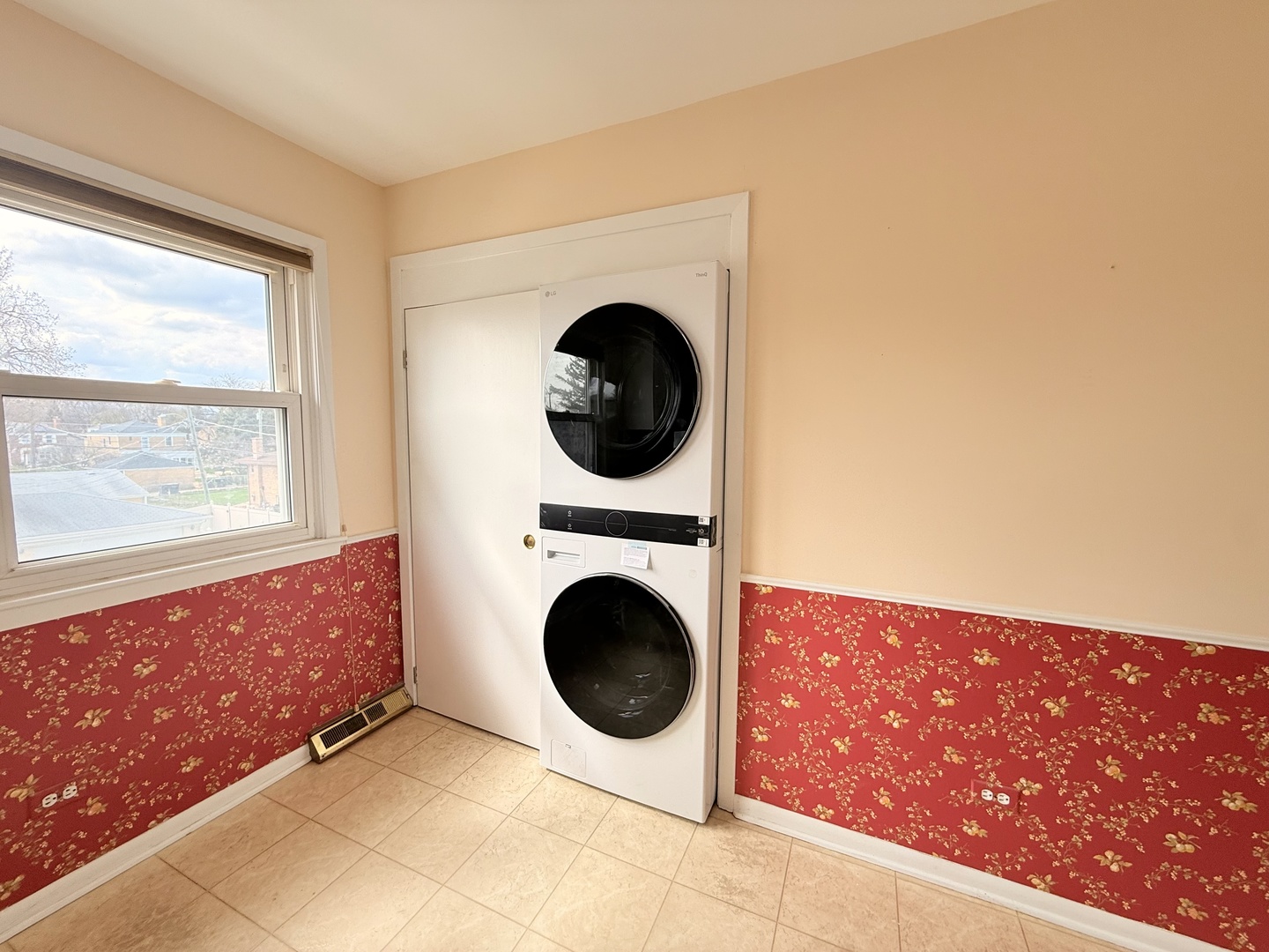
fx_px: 513
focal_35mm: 14
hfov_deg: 102.1
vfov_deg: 85.7
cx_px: 634
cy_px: 476
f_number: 2.2
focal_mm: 2.22
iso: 50
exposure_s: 1/195
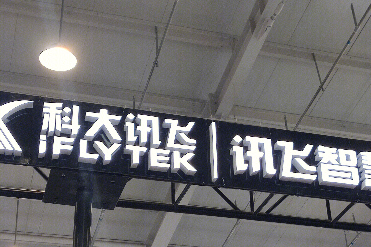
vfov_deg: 18.9
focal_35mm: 72
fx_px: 742
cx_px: 208
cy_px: 153
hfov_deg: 28.1
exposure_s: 1/100
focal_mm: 4.75
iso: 120
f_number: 1.75
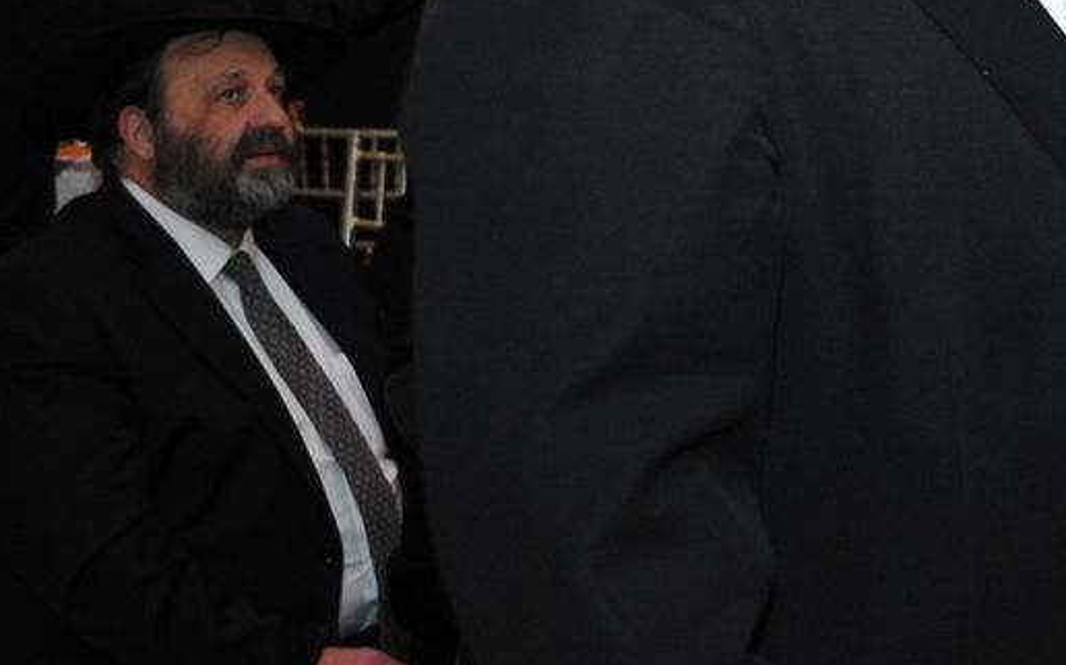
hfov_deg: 18.4
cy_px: -121
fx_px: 3049
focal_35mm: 105
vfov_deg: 12.2
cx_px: 1407
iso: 1600
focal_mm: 38
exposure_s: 1/125
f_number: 4.5
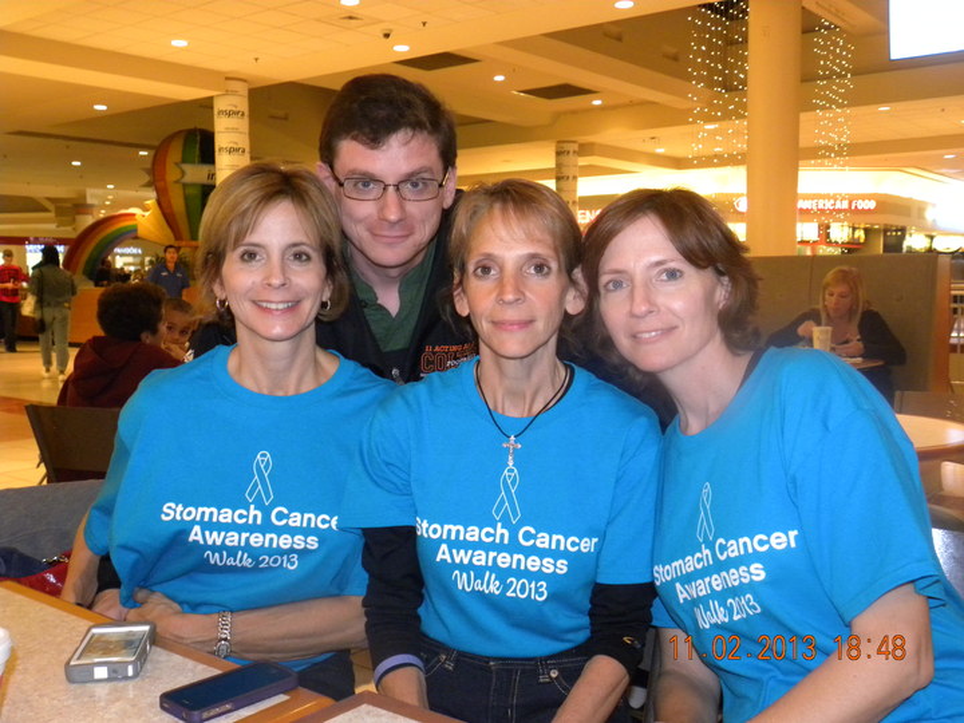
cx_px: 482
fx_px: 1030
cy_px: 362
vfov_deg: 38.7
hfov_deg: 50.1
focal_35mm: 37
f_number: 3.2
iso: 400
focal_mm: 6.6
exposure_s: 1/30
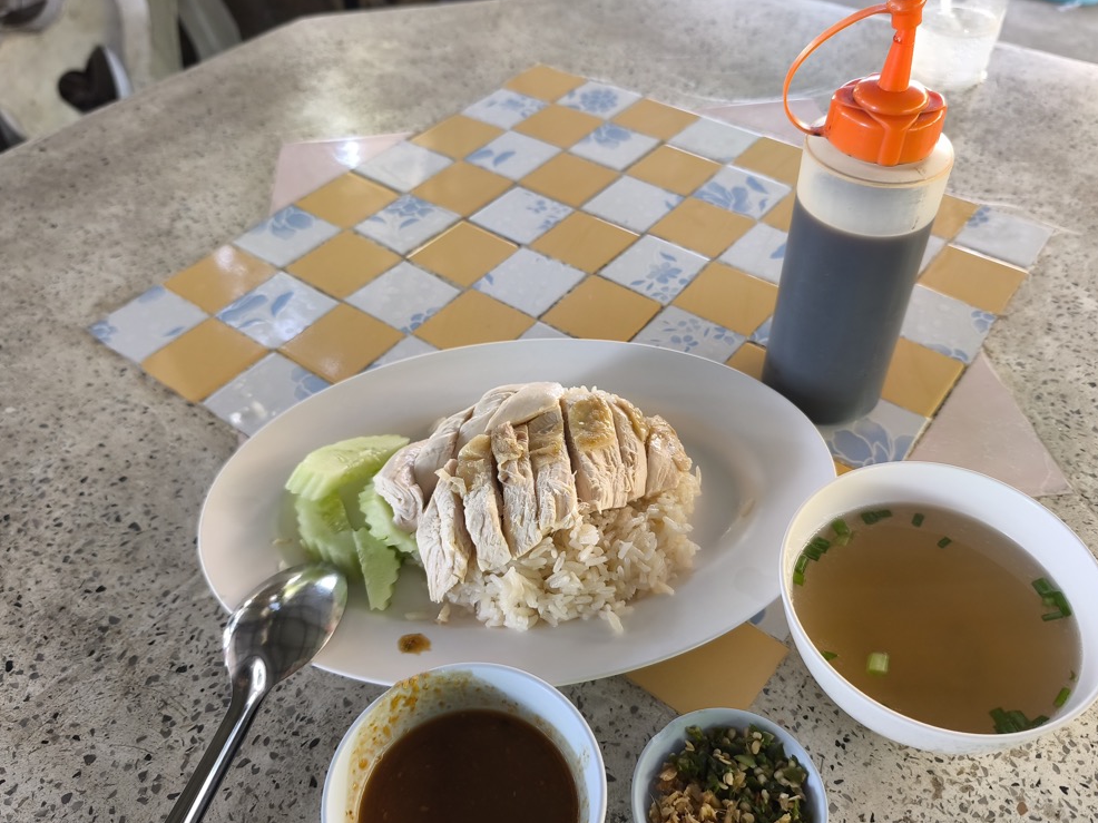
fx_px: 888
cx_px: 570
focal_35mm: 28
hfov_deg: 63.4
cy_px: 427
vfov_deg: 49.7
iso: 250
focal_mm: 6.57
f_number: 1.6
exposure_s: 1/100
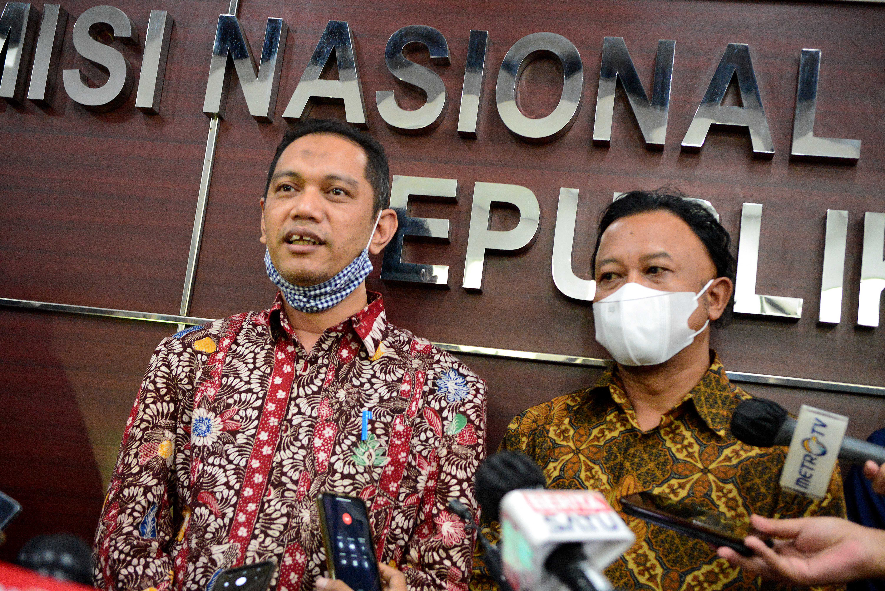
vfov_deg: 33.4
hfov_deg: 48.4
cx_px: 442
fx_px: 984
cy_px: 296
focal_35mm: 40
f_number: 2.8
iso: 6400
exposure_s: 1/125
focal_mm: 40
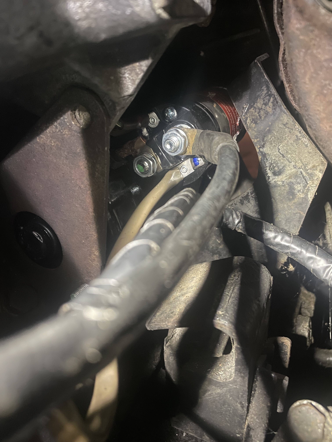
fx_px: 332
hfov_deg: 53.1
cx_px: 166
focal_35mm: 26
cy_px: 221
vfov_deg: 67.3
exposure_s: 1/9
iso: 500
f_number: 1.6
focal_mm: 4.2
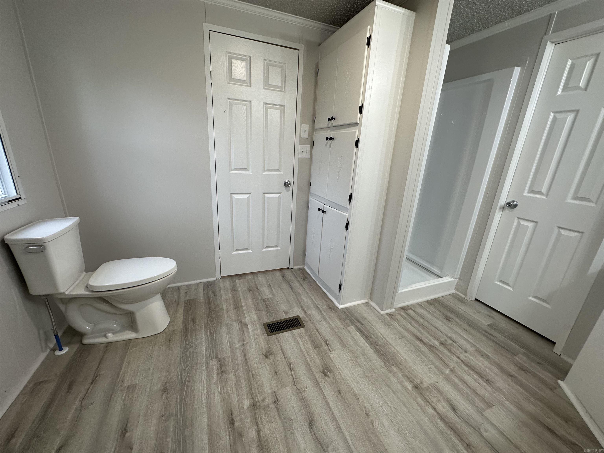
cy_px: 226
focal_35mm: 14
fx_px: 244
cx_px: 302
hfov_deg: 102.1
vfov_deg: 85.7
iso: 160
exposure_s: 1/120
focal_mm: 2.22
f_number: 2.2
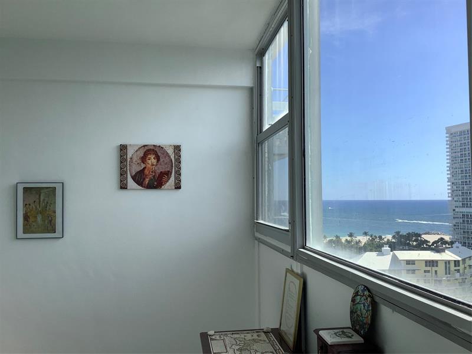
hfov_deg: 58.4
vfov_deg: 45.4
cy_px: 177
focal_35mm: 31
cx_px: 236
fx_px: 423
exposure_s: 1/479
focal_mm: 3.3
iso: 25
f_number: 2.4
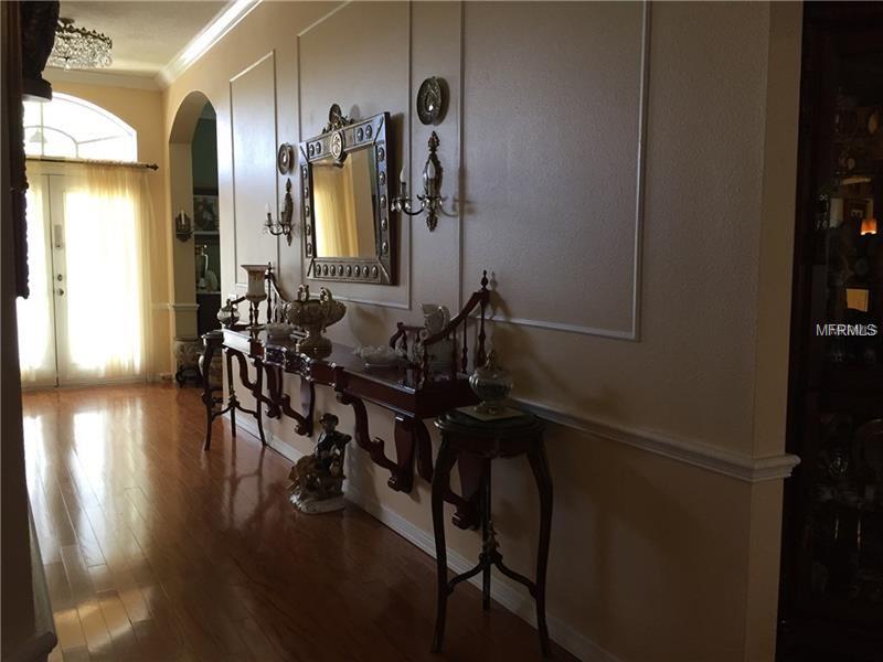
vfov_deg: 48.2
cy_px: 331
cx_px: 442
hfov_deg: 61.7
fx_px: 740
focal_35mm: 29
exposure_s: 1/30
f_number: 2.2
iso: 50
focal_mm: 4.15
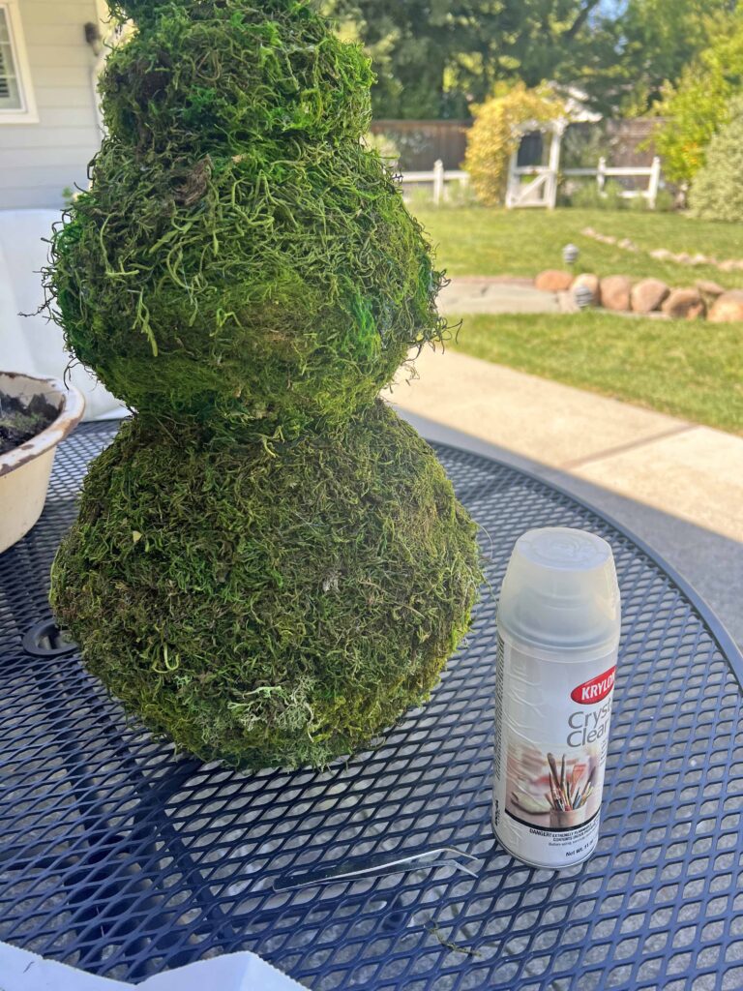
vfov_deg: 67.3
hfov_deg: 53.1
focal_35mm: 26
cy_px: 496
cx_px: 372
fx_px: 744
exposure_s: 1/521
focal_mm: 5.7
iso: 50
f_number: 1.5
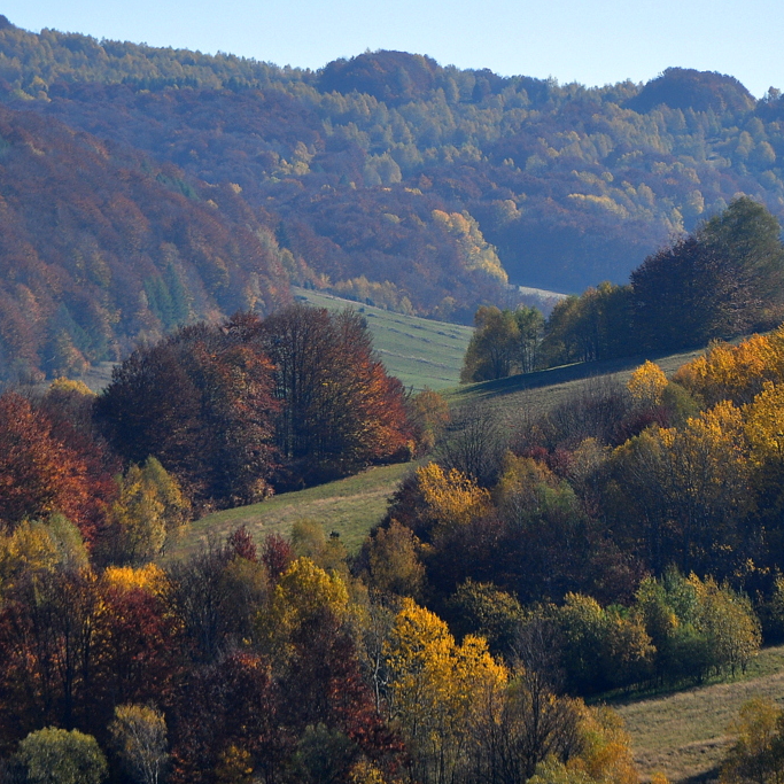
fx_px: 6015
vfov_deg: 7.5
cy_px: 408
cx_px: 383
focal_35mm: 235
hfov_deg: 7.5
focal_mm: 105
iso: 400
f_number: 8
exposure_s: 1/1000
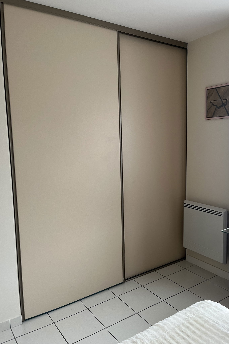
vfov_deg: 65.5
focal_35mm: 28
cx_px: 124
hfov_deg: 46.4
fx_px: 267
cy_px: 175
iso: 125
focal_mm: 5.1
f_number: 1.6
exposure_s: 1/50
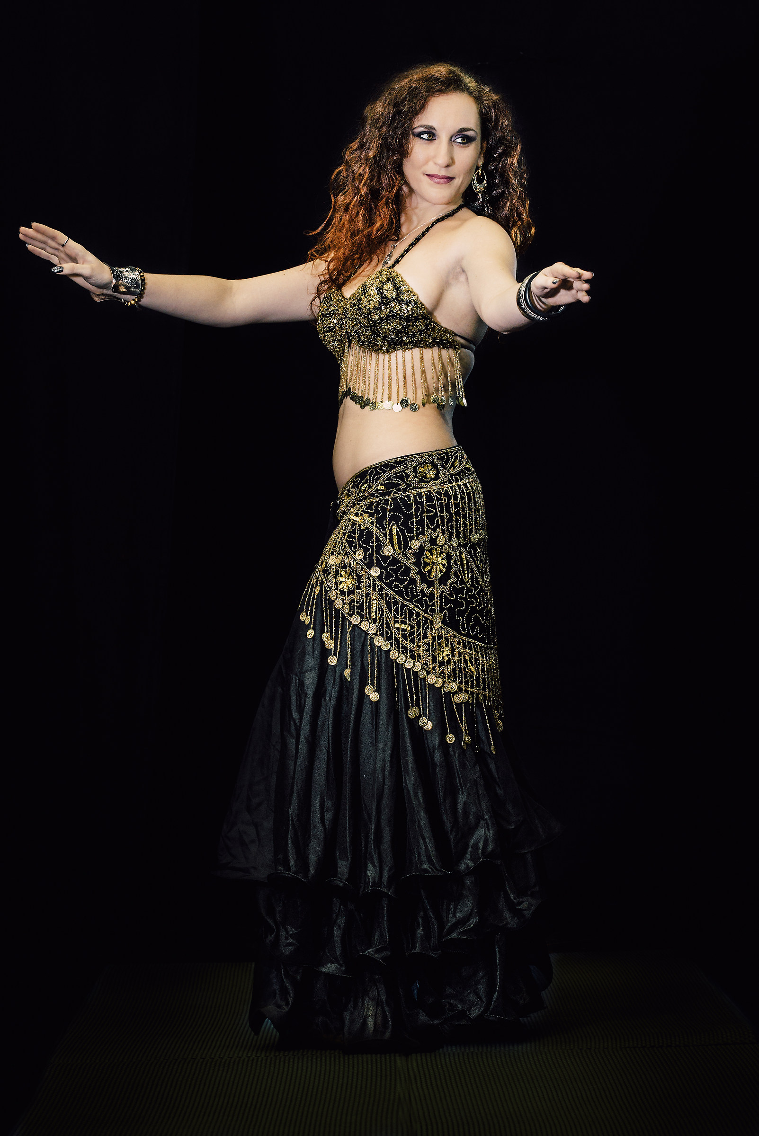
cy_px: 568
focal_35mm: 135
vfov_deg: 15.2
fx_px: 4264
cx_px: 380
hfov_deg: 10.2
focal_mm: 135
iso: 6400
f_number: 8
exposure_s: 1/100
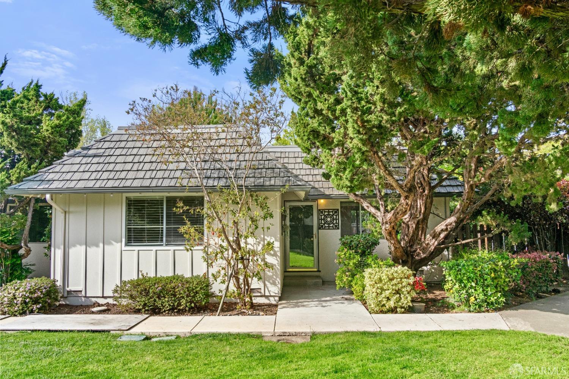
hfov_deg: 65.5
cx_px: 284
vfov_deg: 46.4
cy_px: 190
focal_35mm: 28
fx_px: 443
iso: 640
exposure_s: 1/200
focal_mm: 28
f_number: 11
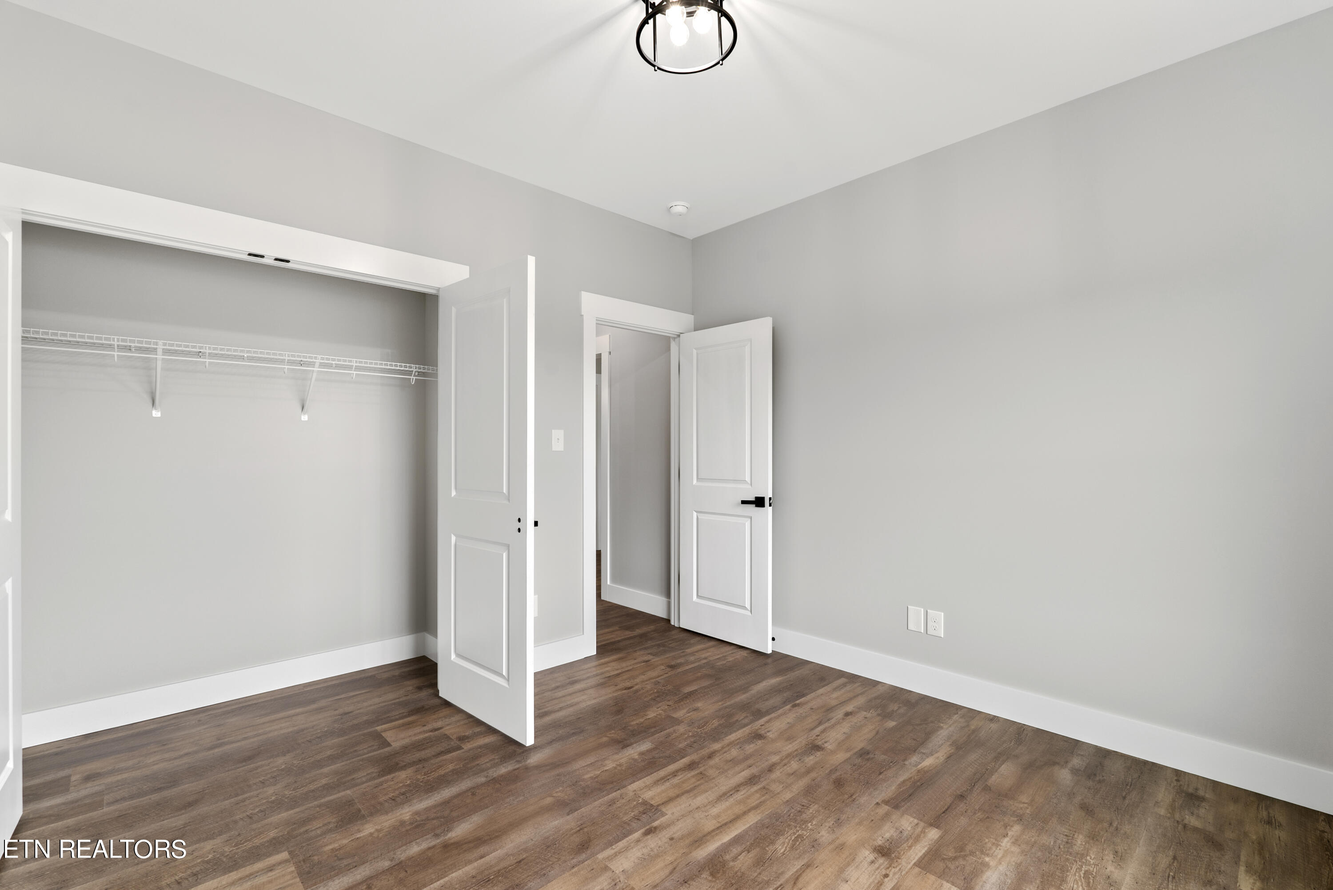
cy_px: 445
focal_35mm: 16
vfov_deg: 73.8
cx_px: 666
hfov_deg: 96.7
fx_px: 593
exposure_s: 1/6
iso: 160
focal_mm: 16
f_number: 8
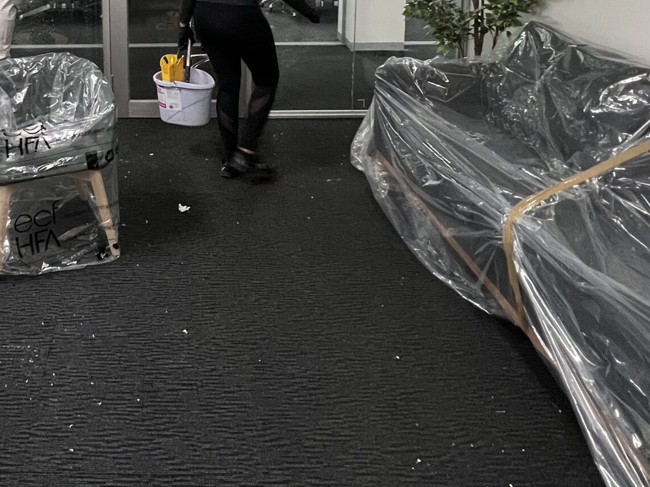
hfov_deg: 57.8
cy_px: -28
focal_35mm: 29
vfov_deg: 40.5
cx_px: 146
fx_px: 545
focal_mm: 1.57
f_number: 1.8
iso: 320
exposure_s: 1/50
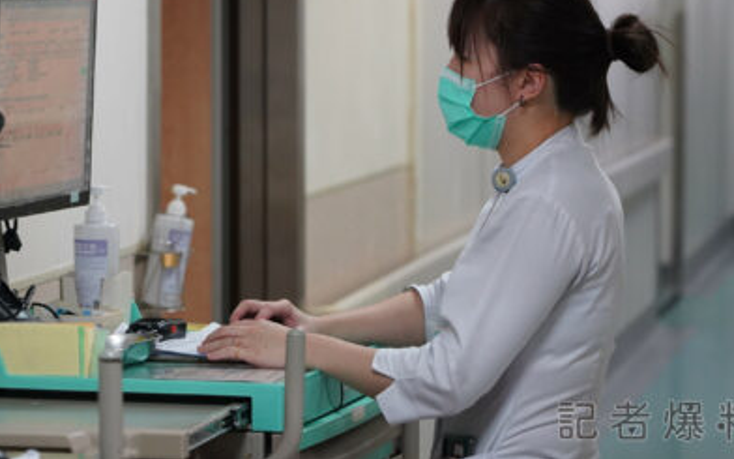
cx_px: 391
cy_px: 180
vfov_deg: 10.6
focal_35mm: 123
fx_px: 2460
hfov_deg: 17.0
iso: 2500
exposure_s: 1/160
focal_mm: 105
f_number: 4
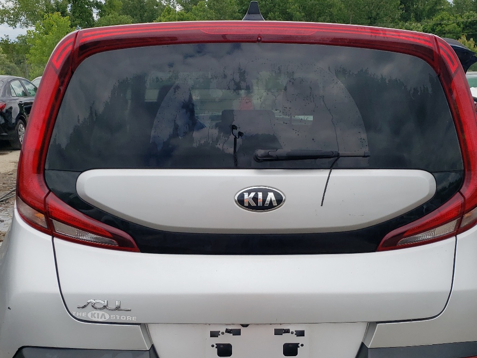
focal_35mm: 40
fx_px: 551
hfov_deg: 46.8
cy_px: 235
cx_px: 246
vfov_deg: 35.6
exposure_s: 1/3333
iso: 50
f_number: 1.5
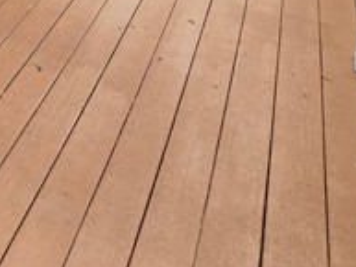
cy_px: -140
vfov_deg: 25.1
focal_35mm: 43
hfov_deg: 31.8
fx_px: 442
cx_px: -122
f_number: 2.2
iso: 100
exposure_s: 1/359
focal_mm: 2.2
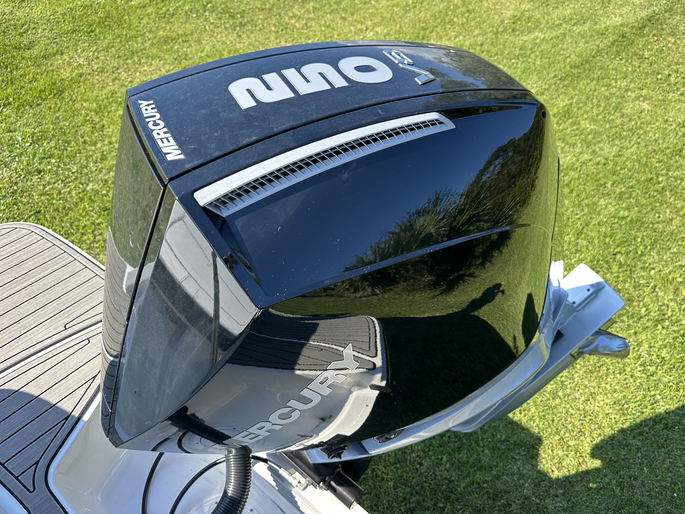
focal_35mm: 27
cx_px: 375
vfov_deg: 51.3
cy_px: 248
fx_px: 534
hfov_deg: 65.2
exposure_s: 1/745
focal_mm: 6.86
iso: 80
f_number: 1.78
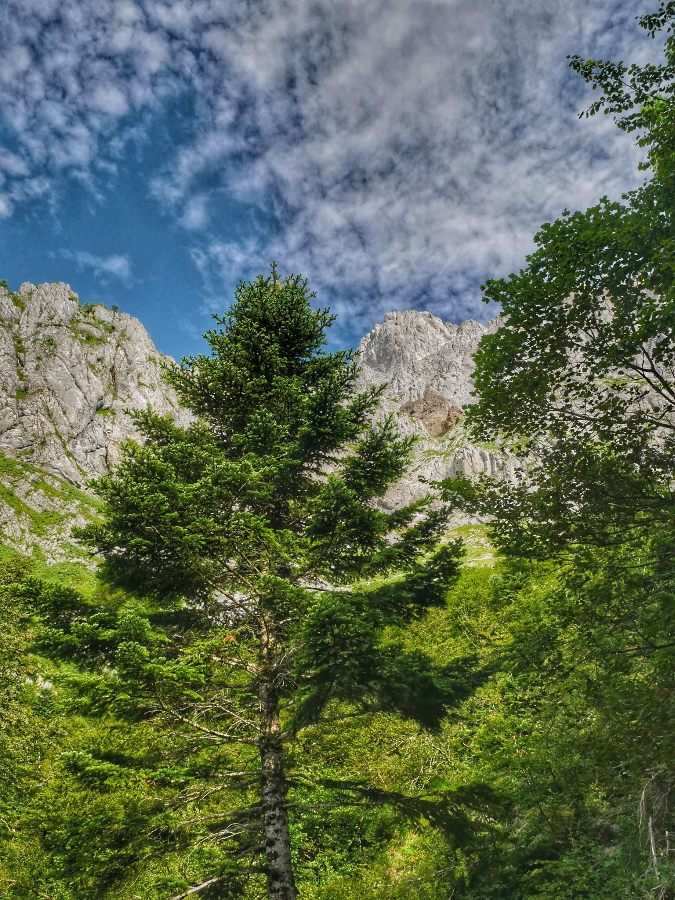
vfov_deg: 63.4
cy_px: 450
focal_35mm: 28
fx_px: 728
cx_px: 338
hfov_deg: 49.8
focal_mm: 14
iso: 400
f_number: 10
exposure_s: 1/60
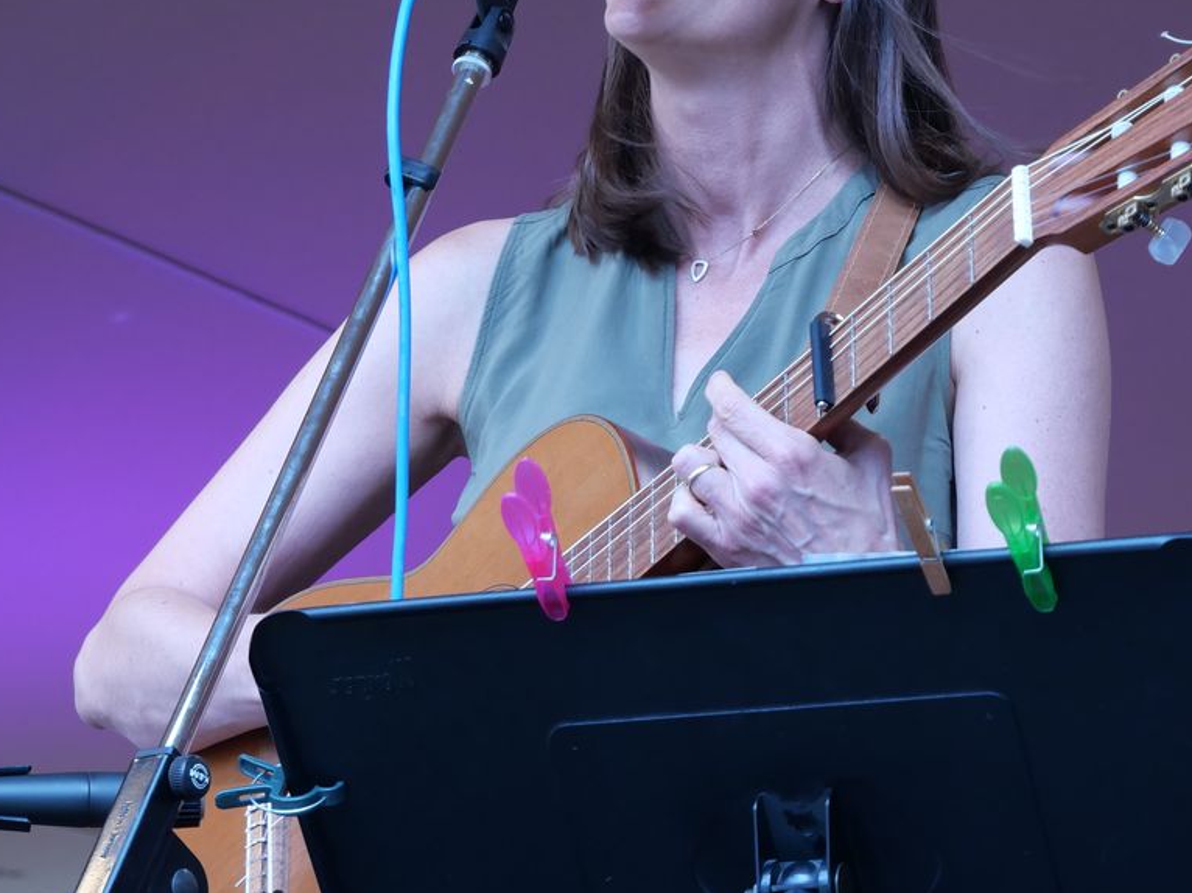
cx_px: 777
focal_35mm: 206
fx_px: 7091
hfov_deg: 9.6
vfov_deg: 7.2
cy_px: 210
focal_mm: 60
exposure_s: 1/125
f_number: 5.6
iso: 640
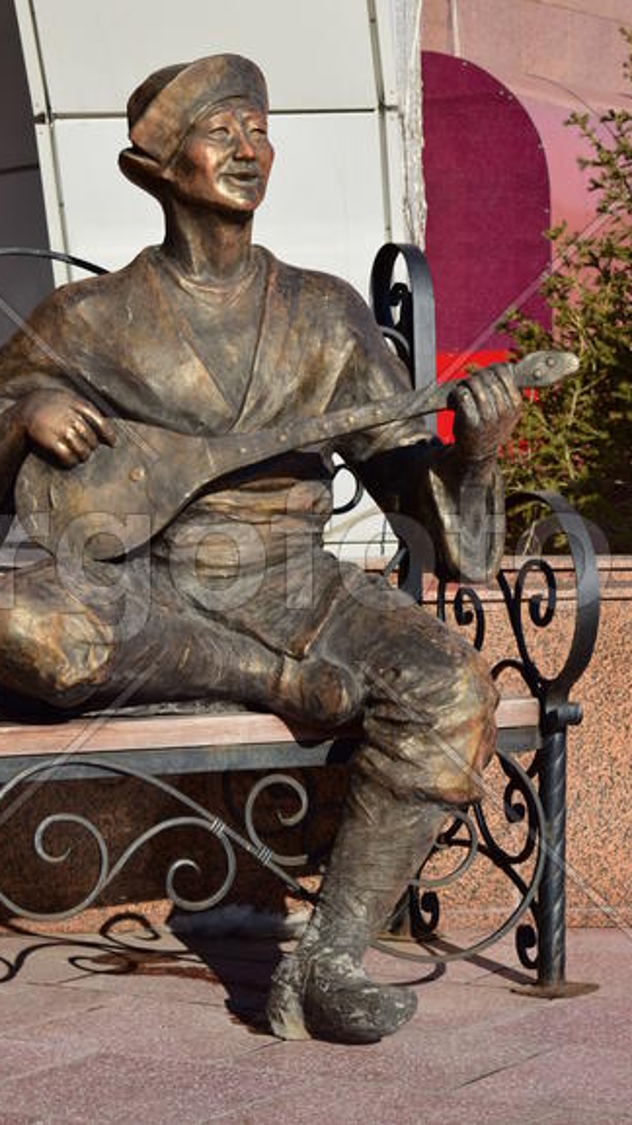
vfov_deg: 21.8
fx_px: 2923
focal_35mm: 98
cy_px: 562
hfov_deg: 12.3
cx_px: 258
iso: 100
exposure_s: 1/125
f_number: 11
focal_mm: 62
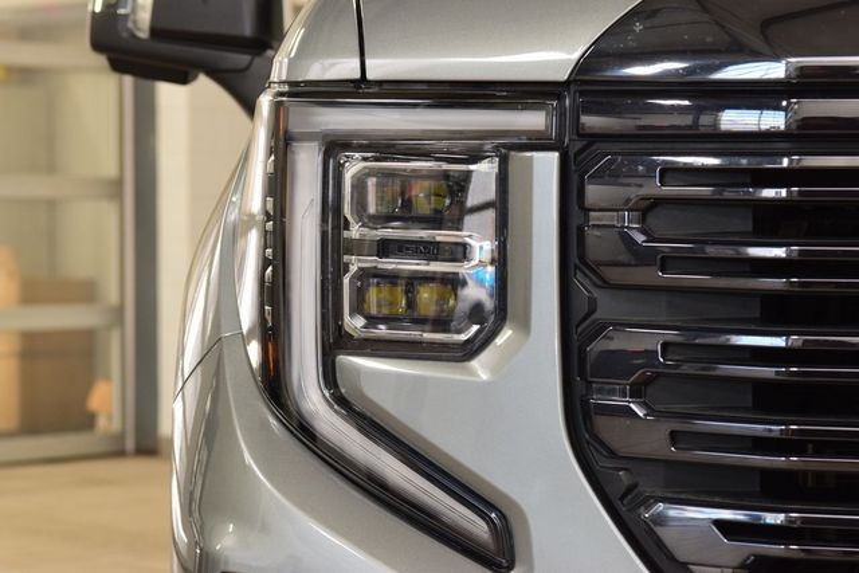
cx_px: 430
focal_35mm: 105
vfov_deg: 13.0
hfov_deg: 19.5
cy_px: 286
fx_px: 2506
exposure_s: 1/30
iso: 1000
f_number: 7.1
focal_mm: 70
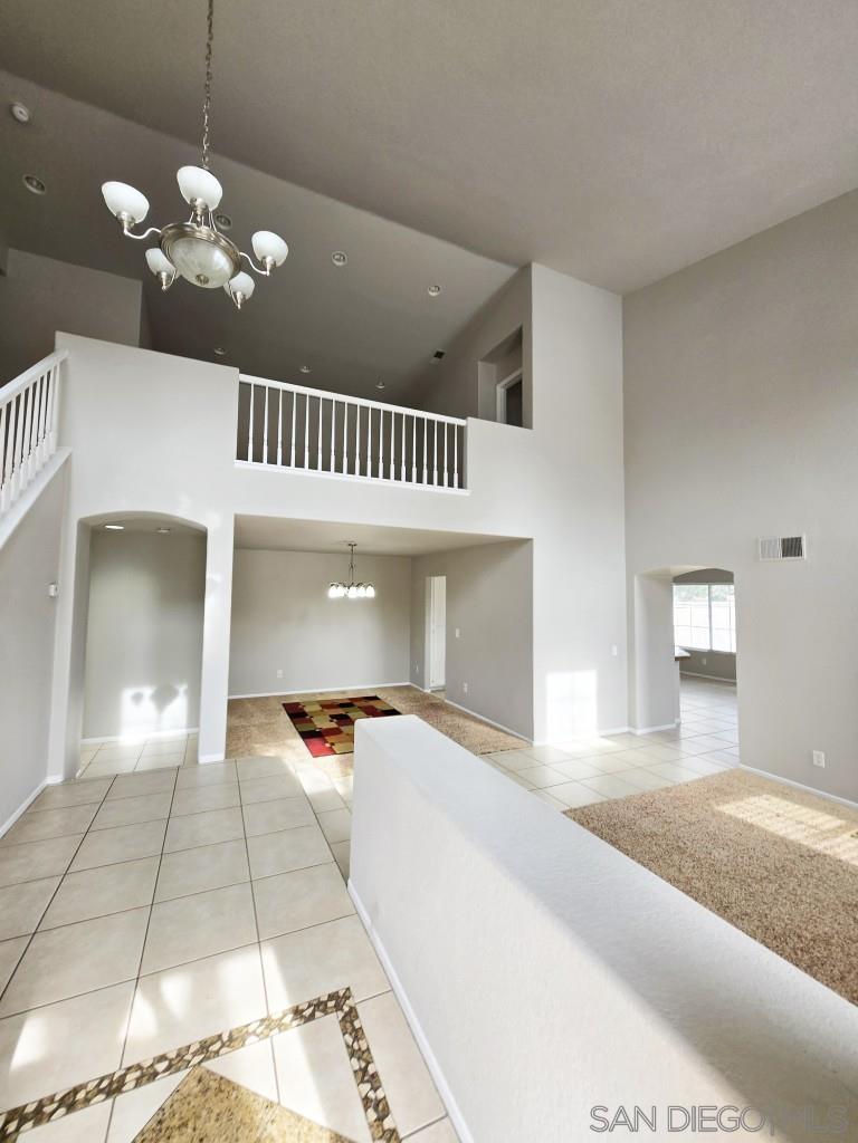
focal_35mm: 13
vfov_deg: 106.2
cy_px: 572
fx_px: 430
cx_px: 429
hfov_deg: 89.9
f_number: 2.2
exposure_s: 1/60
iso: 32
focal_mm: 1.7
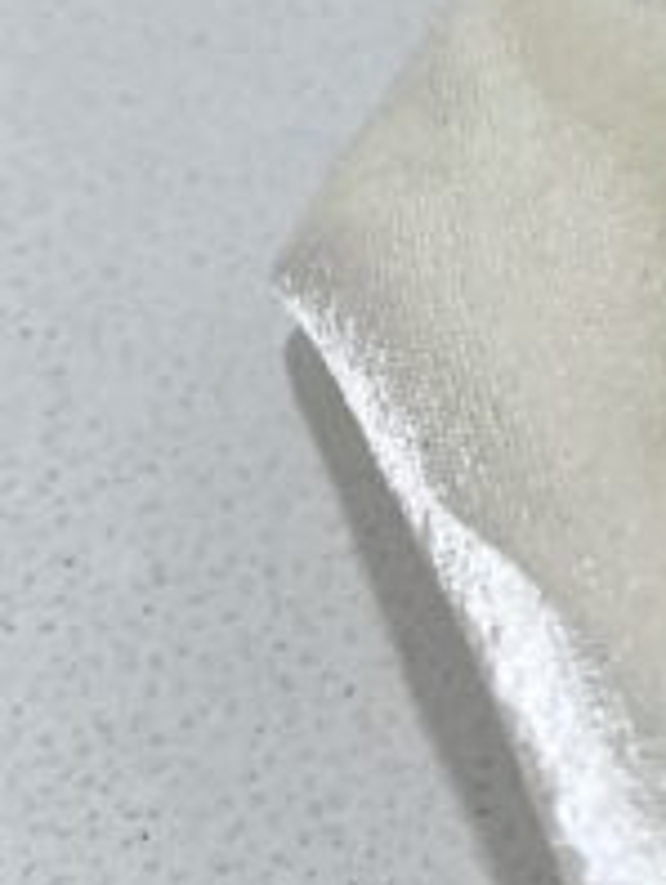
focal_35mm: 105
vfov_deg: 18.2
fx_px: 2688
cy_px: -18
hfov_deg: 13.5
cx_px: 912
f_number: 1.8
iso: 80
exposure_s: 1/100
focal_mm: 4.25
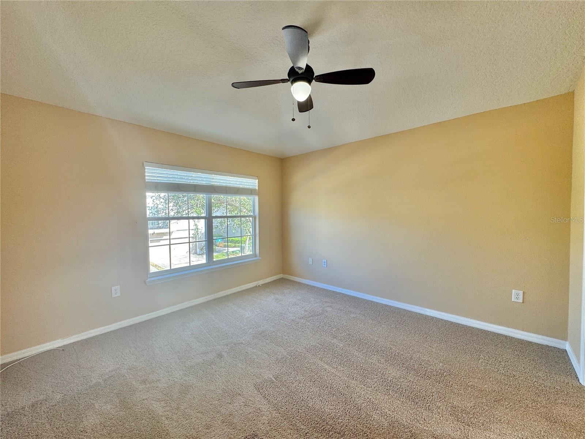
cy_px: 220
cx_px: 292
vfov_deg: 85.7
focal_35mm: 14
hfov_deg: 102.1
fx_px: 237
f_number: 2.2
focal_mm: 2.22
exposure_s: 1/120
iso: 64
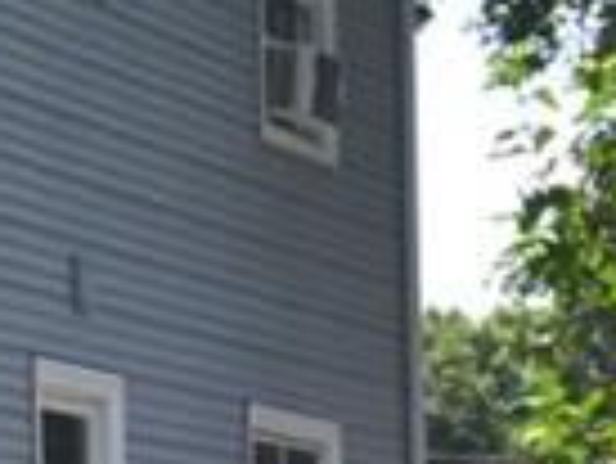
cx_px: -1142
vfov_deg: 5.8
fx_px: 4595
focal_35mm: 258
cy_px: 218
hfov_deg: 7.0
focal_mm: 24
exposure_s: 1/125
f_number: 11
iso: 125
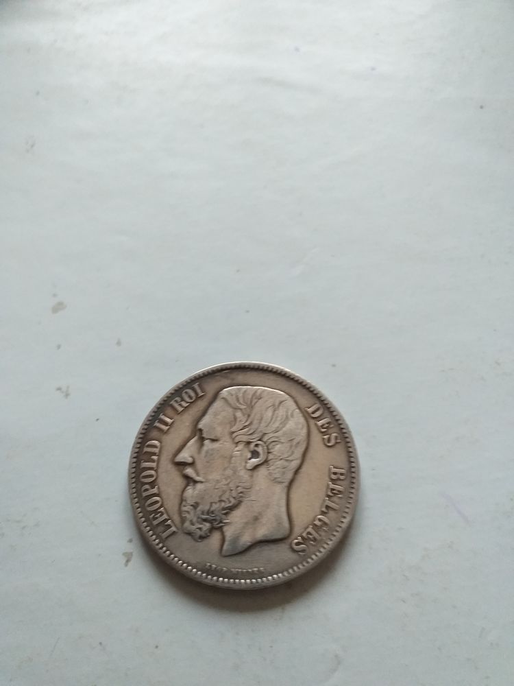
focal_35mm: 27
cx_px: 257
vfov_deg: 65.3
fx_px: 535
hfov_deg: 51.4
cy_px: 343
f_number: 1.9
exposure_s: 1/50
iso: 200
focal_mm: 3.6
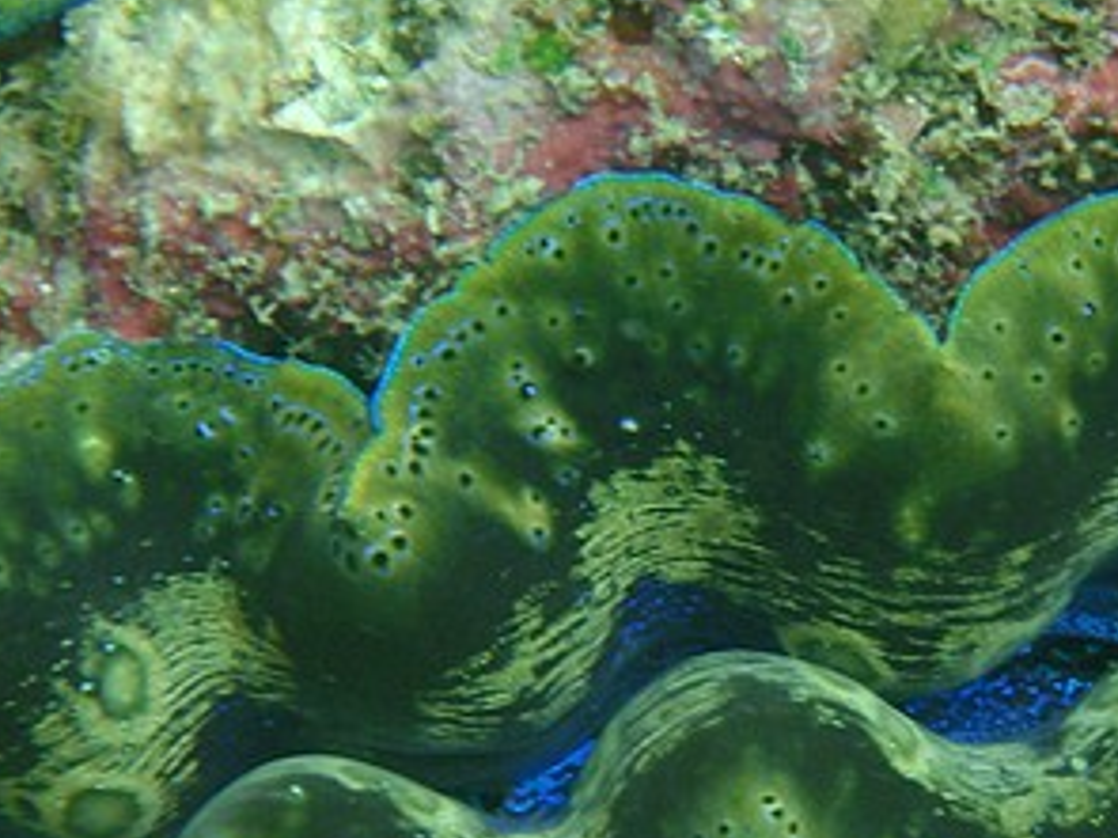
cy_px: 698
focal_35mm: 198
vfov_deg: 7.5
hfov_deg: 10.0
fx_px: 6392
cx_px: 910
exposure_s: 1/250
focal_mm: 13.18
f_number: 4
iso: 64
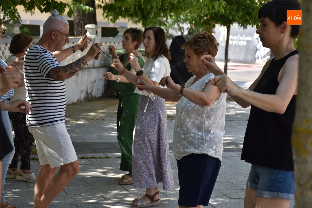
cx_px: 156
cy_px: 104
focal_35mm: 84
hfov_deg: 24.2
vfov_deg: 16.3
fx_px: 729
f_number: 4.8
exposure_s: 1/400
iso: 160
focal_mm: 56
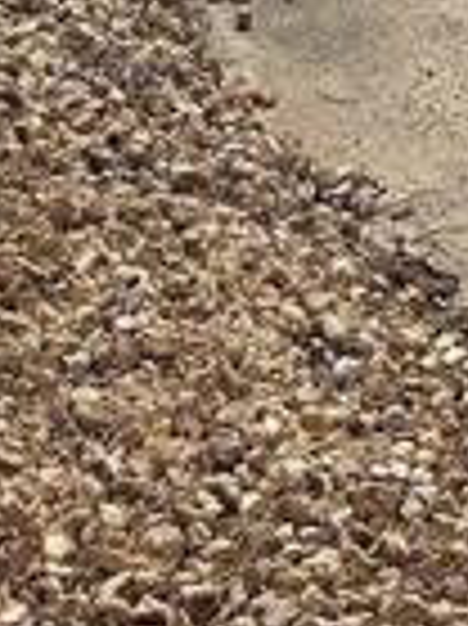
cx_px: 338
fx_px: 2166
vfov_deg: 14.7
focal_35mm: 120
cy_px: -441
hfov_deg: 12.3
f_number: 1.6
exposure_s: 1/5348
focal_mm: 5.96
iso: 50
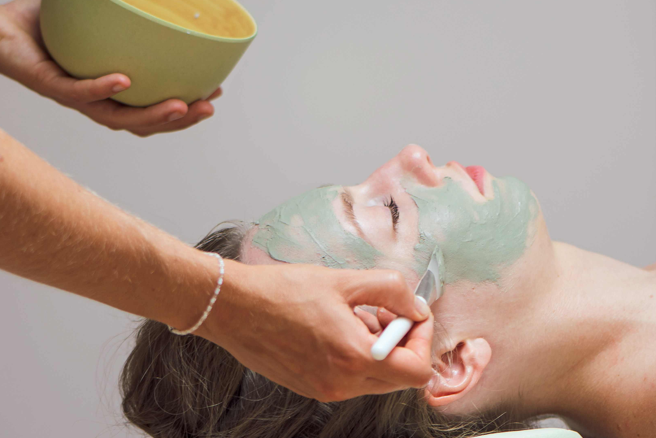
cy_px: 86
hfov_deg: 10.7
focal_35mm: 192
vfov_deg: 7.1
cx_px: 312
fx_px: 3500
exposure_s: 1/250
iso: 250
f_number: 3
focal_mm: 105
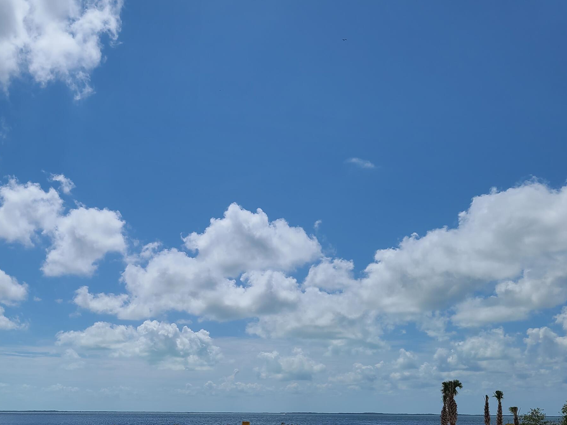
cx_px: 143
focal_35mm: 42
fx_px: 688
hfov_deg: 43.4
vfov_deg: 33.5
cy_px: 331
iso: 16
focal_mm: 7
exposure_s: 1/3327
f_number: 1.8
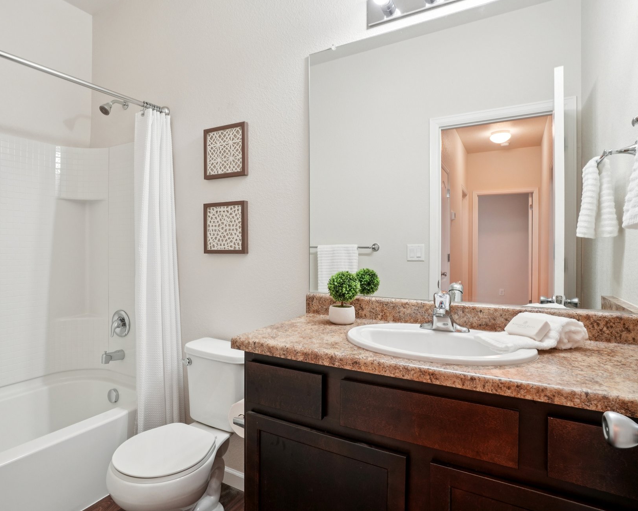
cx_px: 252
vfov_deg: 69.2
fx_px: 370
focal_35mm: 20
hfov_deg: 80.5
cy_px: 254
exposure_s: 1/20
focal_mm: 11
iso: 400
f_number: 8
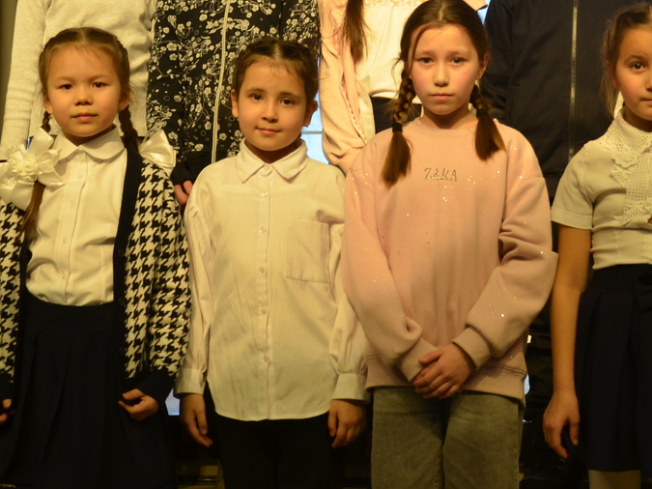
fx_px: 2184
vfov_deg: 12.7
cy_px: 137
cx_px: 432
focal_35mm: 116
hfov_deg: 16.9
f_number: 5
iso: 400
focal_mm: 34
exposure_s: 1/100
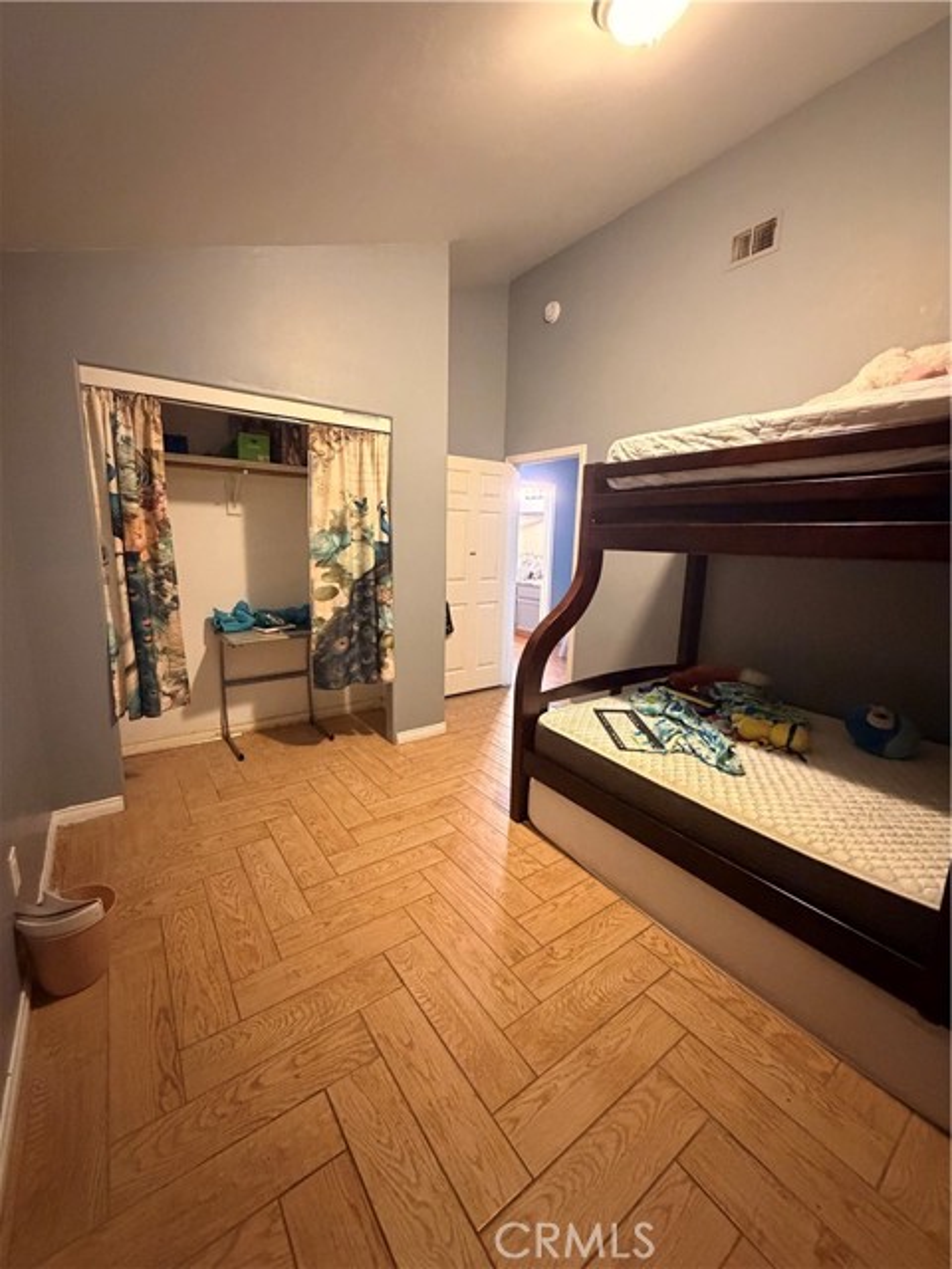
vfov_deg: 102.1
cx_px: 476
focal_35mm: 14
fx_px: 513
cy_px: 634
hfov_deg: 85.7
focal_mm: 2.22
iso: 1000
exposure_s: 1/40
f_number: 2.2
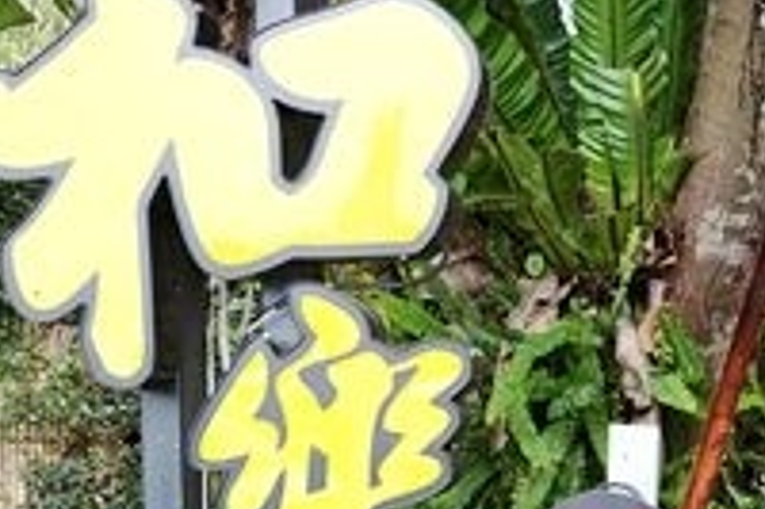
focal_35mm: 78
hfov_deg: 25.0
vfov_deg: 17.2
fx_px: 1656
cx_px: 738
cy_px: 476
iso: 125
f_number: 2.8
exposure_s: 1/60
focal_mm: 9
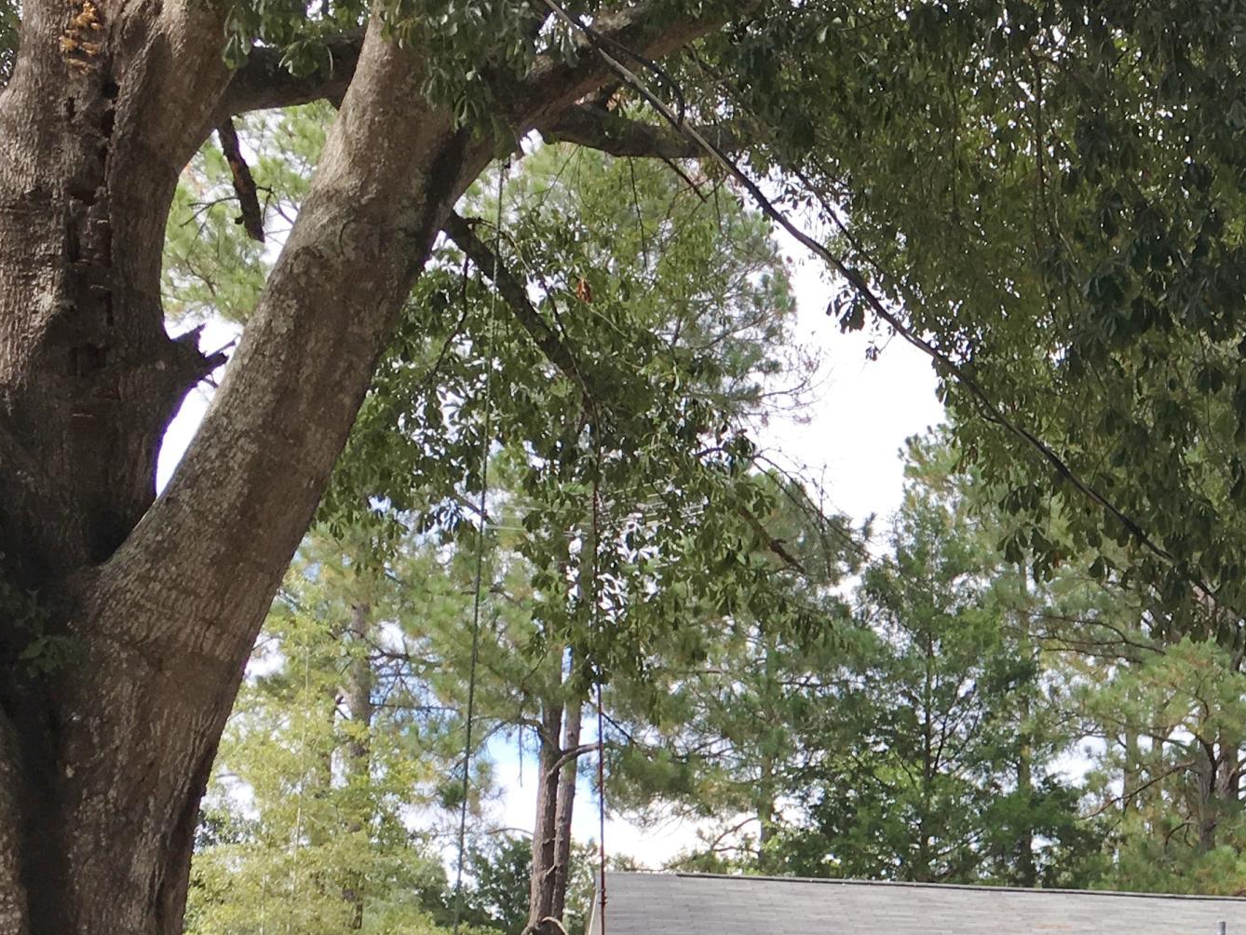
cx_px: 1255
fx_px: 2340
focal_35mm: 65
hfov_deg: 28.0
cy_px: 765
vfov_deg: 22.3
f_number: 2.2
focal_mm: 4.15
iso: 25
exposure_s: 1/437
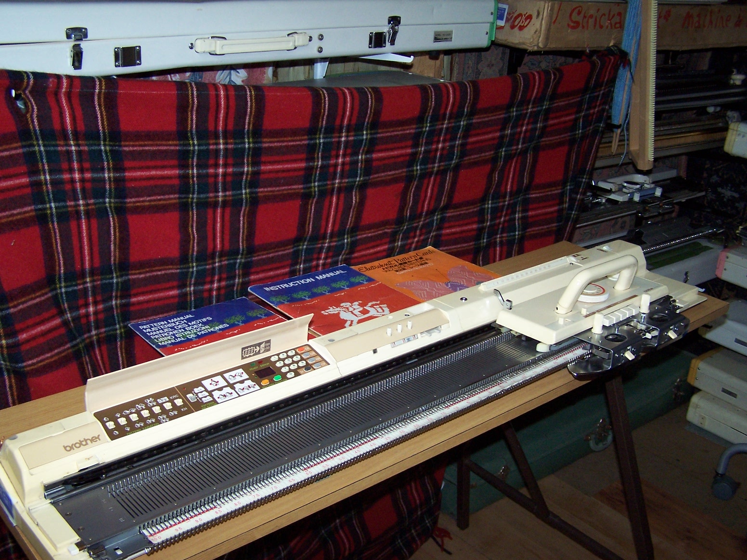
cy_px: 280
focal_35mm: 38
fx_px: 820
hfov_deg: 49.0
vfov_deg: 37.7
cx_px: 374
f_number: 2.8
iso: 140
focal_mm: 6.3
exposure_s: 1/60
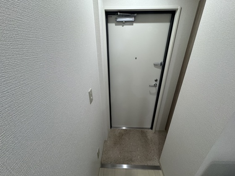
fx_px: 95
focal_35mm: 14
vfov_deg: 85.7
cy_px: 88
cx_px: 118
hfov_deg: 102.1
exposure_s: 1/120
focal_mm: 2.22
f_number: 2.2
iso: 250
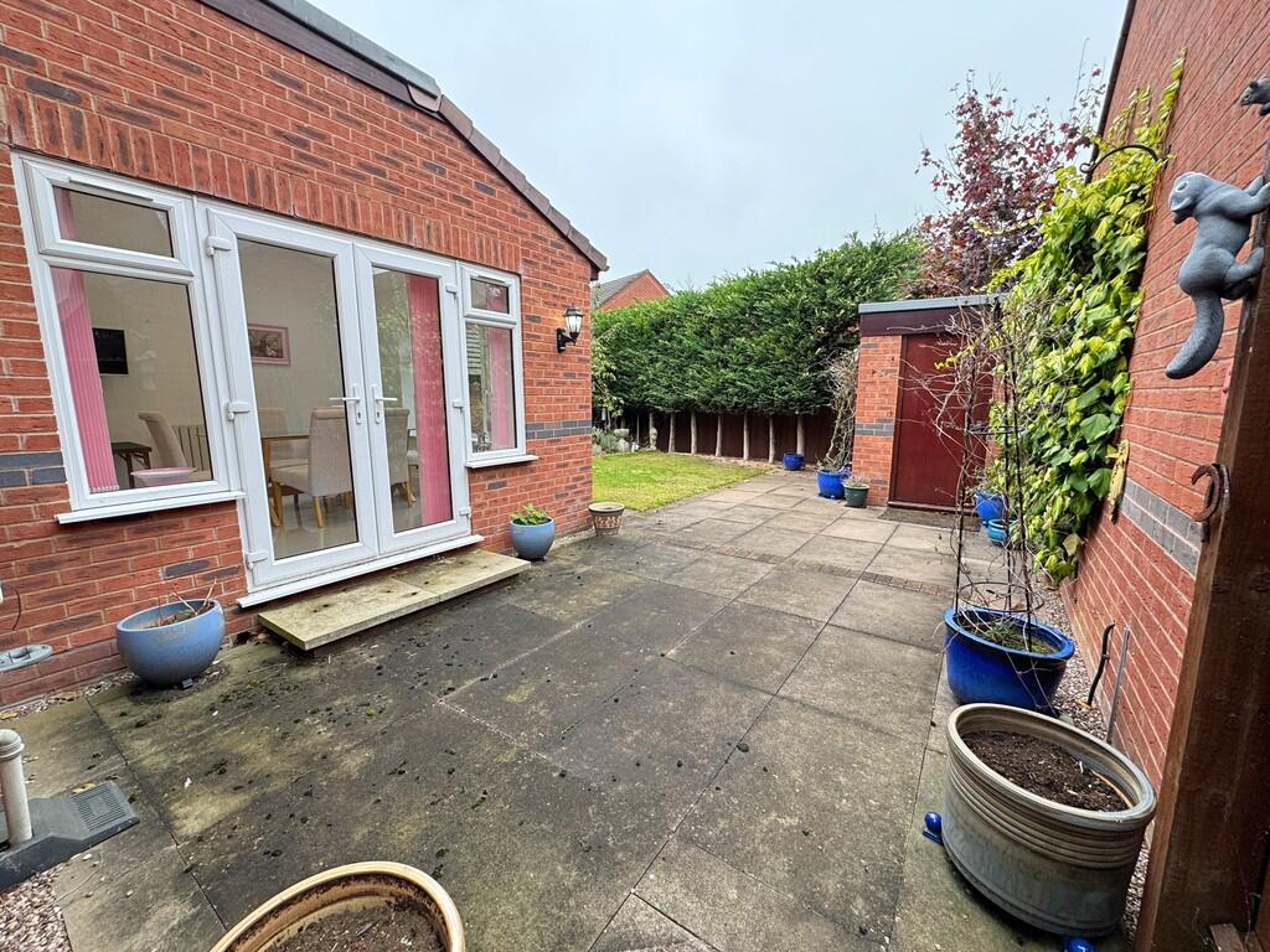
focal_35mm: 14
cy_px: 476
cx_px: 635
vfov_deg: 85.7
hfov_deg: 102.1
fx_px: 514
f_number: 2.2
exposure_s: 1/99
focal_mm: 2.22
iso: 64
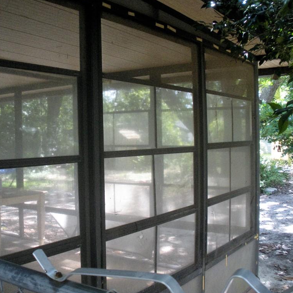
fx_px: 412
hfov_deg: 39.1
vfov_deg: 39.2
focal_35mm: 43
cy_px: 146
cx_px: 126
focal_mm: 6.3
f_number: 3.5
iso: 360
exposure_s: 1/65.4
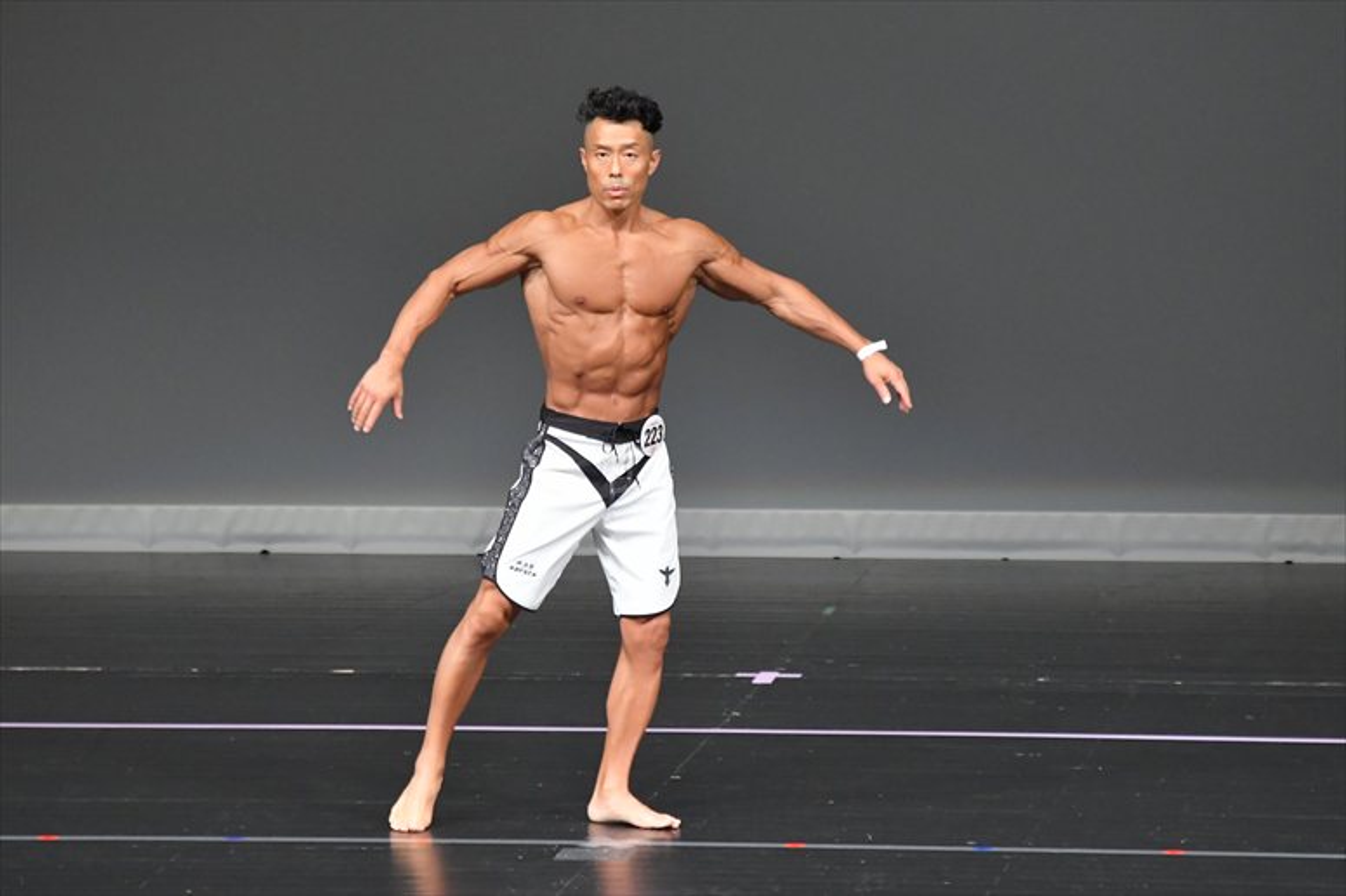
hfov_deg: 6.0
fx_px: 12893
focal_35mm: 345
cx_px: 673
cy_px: 448
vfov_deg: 4.0
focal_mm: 230
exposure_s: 1/400
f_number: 5.6
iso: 5000
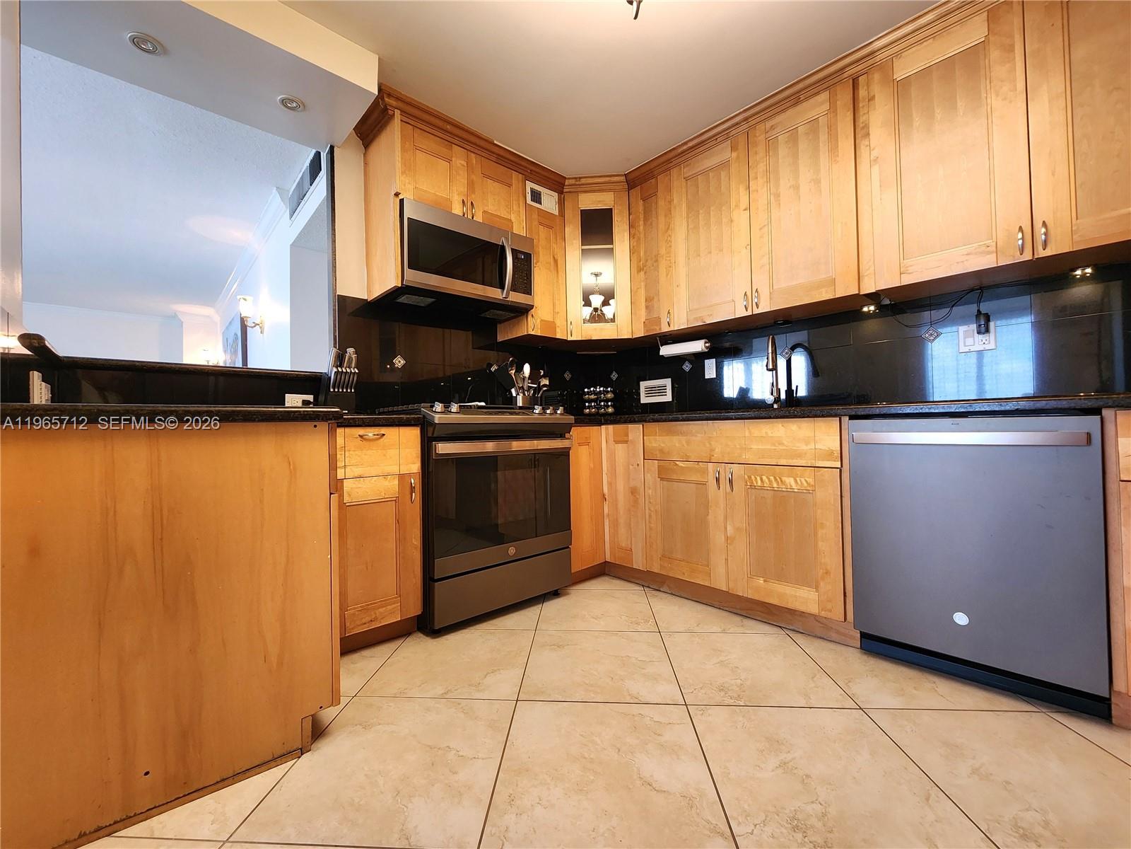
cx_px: 566
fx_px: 425
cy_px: 424
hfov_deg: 106.2
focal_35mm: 13
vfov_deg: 89.9
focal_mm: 2.2
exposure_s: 1/60.2
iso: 250
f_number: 2.2
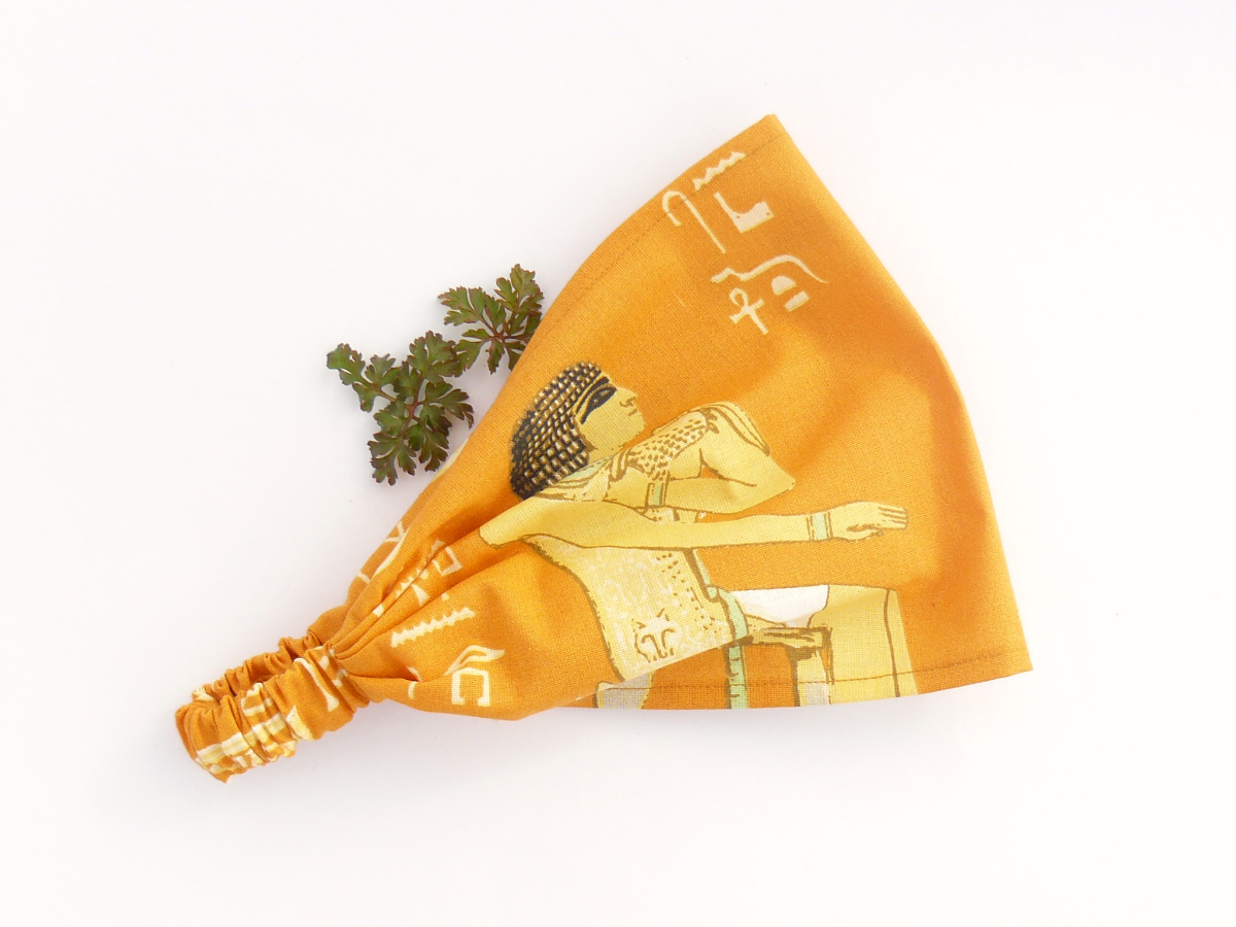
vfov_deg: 30.9
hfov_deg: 40.4
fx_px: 1678
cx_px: 618
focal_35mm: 47
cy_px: 464
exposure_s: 1/1000
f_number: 2.8
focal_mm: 7.8
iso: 100
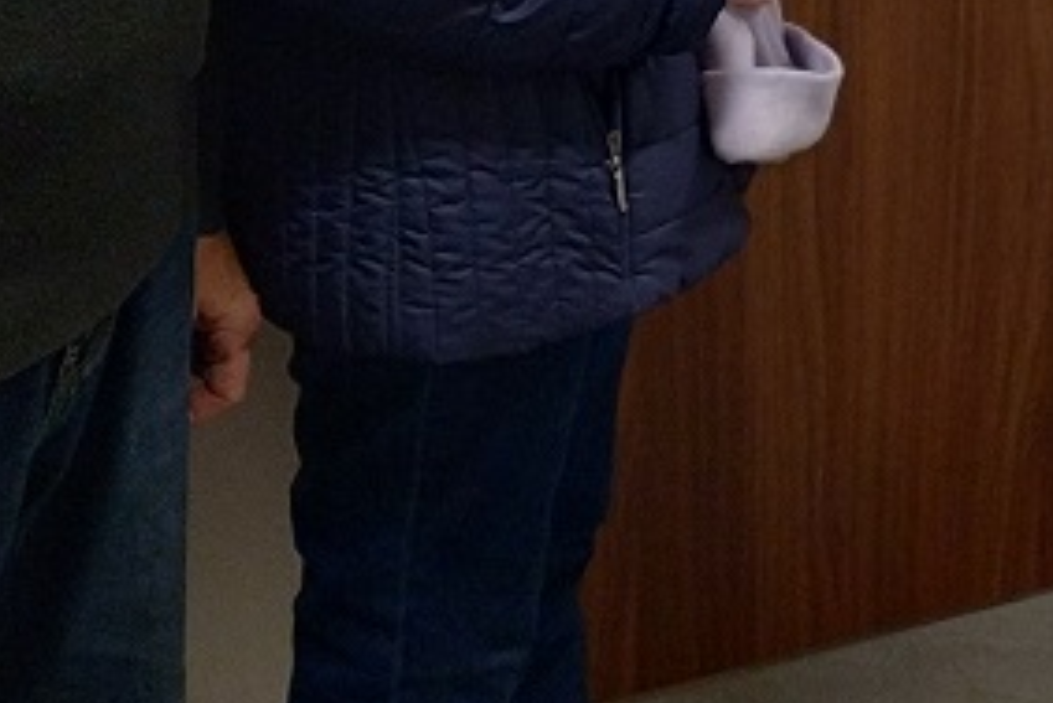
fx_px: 2751
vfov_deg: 13.8
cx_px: 982
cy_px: -286
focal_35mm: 94
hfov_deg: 21.1
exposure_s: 1/33.3
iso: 891
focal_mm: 4.71
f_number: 1.7
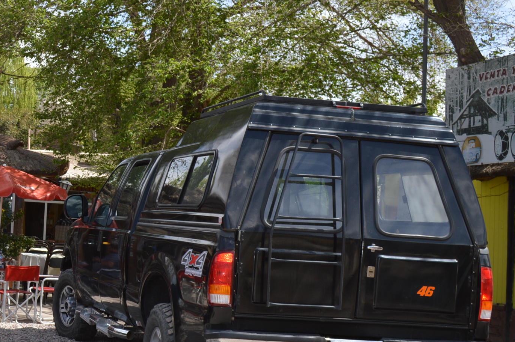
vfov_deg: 17.2
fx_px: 1129
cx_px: -10
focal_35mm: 79
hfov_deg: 24.4
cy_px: 229
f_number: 8
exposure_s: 1/200
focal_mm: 24
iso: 100
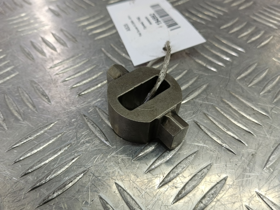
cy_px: 105
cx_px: 140
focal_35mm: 23
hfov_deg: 73.9
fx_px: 186
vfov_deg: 58.9
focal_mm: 4.11
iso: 105
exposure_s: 1/50
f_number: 1.6
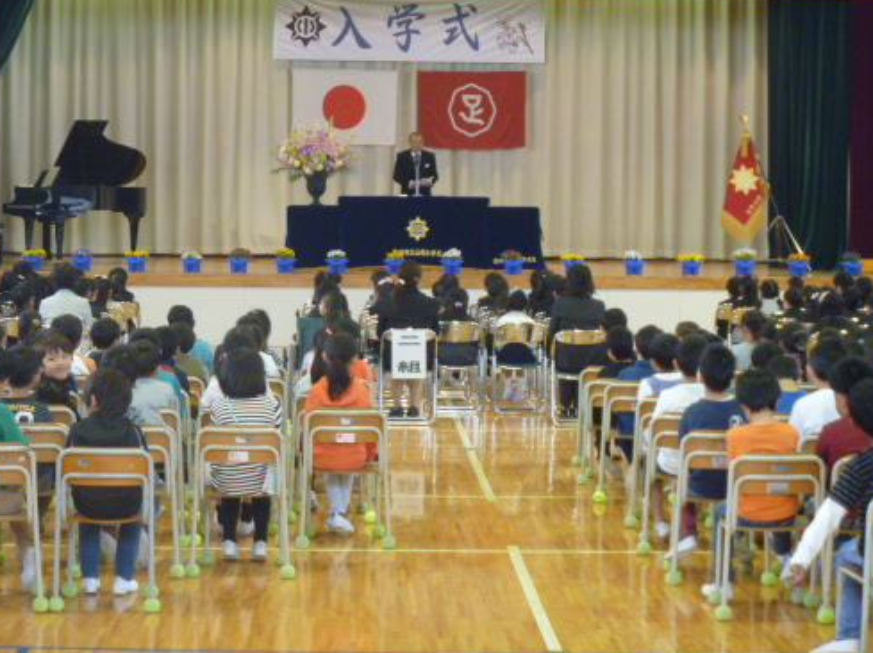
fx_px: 2344
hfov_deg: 21.1
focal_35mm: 93
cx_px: 350
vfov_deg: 15.9
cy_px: 246
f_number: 4
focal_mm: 12.6
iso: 400
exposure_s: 1/30
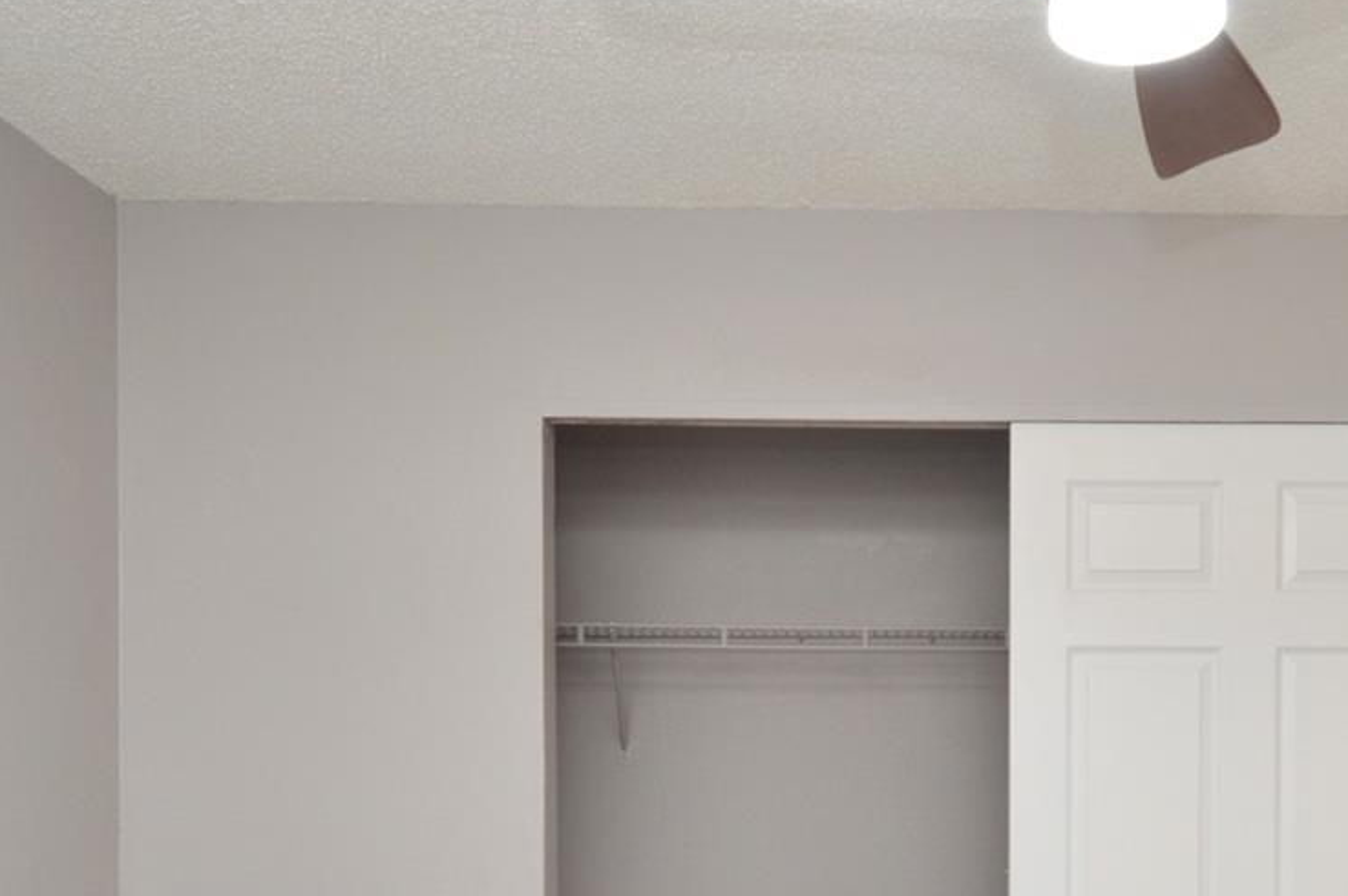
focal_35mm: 39
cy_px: 829
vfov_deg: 32.3
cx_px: 961
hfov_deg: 48.2
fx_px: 1459
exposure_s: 1/60
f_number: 4
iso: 400
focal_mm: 12
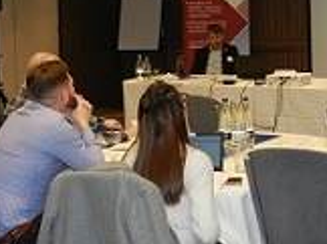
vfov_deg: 17.6
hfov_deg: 23.5
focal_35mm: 82
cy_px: 10
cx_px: 264
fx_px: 773
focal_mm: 6.7
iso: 200
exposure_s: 1/30
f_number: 4
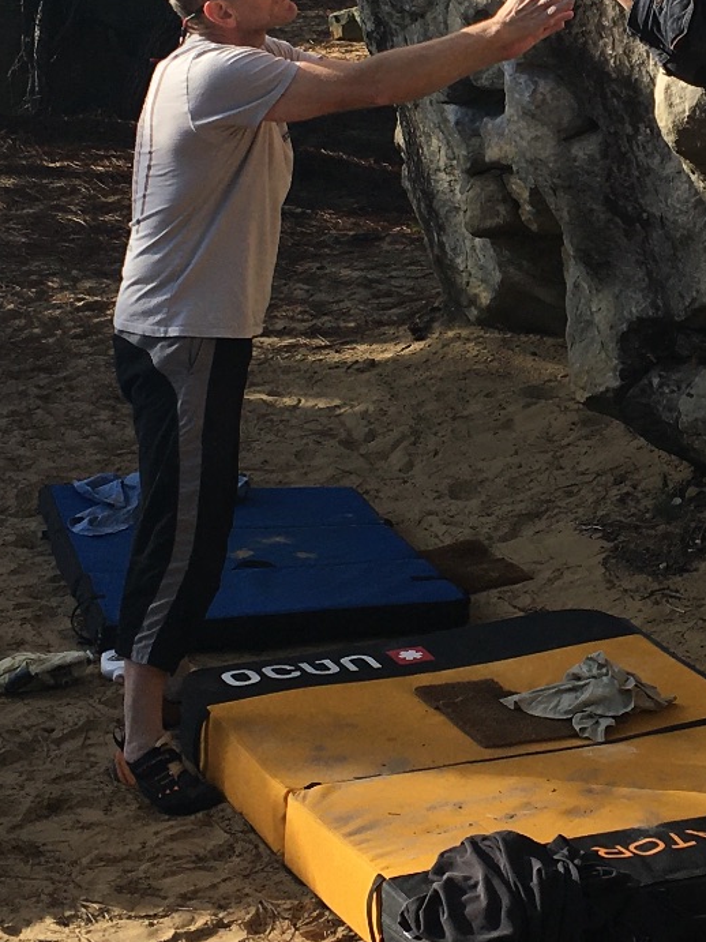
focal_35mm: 86
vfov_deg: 22.6
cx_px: 696
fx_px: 2339
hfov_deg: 16.8
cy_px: 245
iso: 25
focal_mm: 4.15
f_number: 2.2
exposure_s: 1/1054
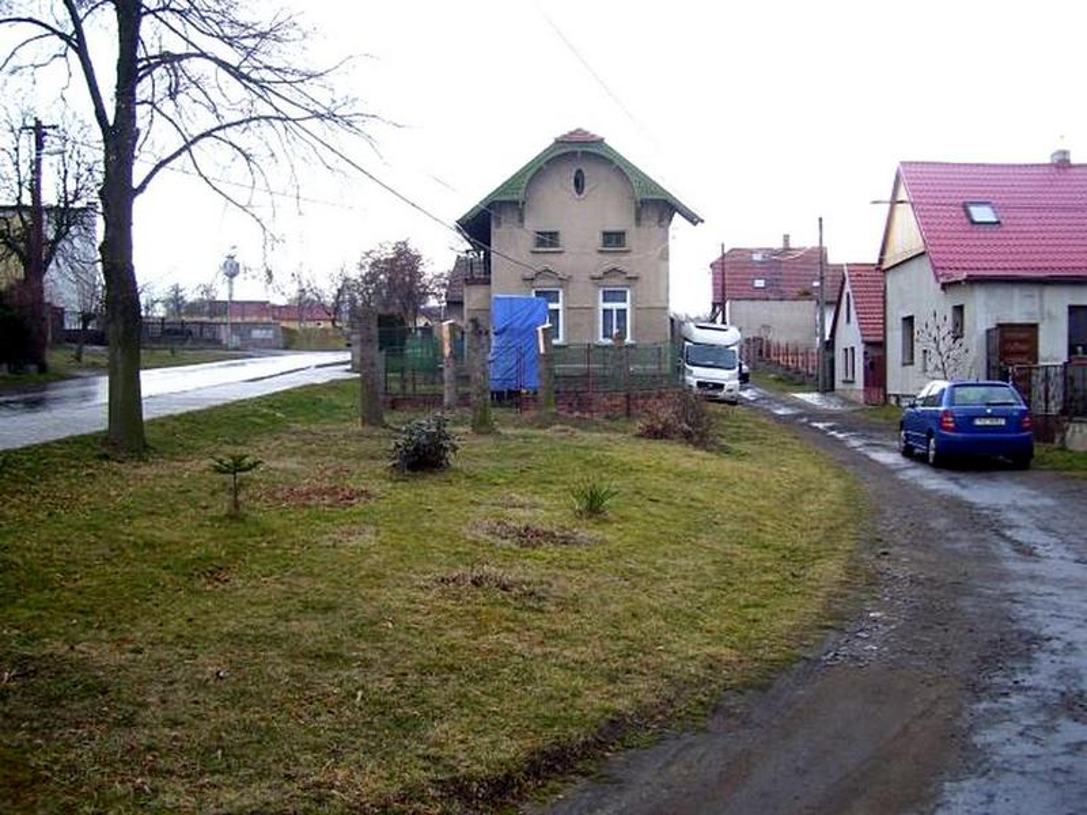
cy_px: 408
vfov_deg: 38.7
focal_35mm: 37
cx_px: 544
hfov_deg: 50.1
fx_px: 1162
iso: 80
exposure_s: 1/125
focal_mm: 6
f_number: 2.7
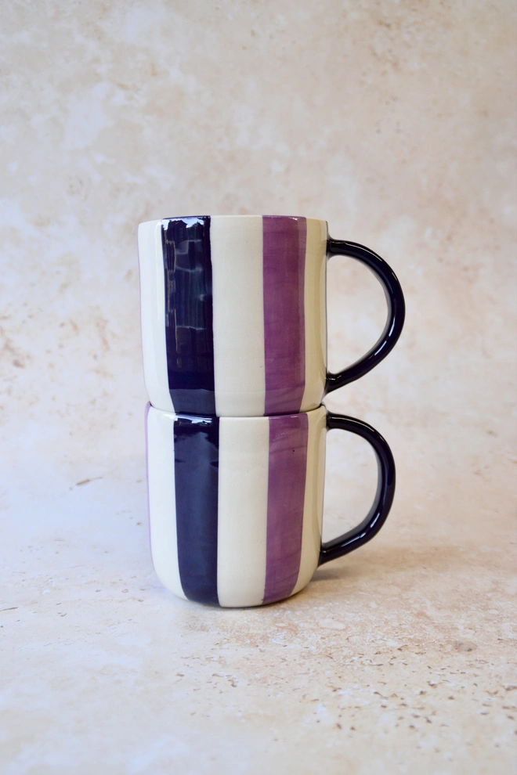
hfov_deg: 31.9
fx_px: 905
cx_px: 258
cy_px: 388
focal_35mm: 42
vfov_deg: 46.4
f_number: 5.6
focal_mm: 28
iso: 400
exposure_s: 1/125
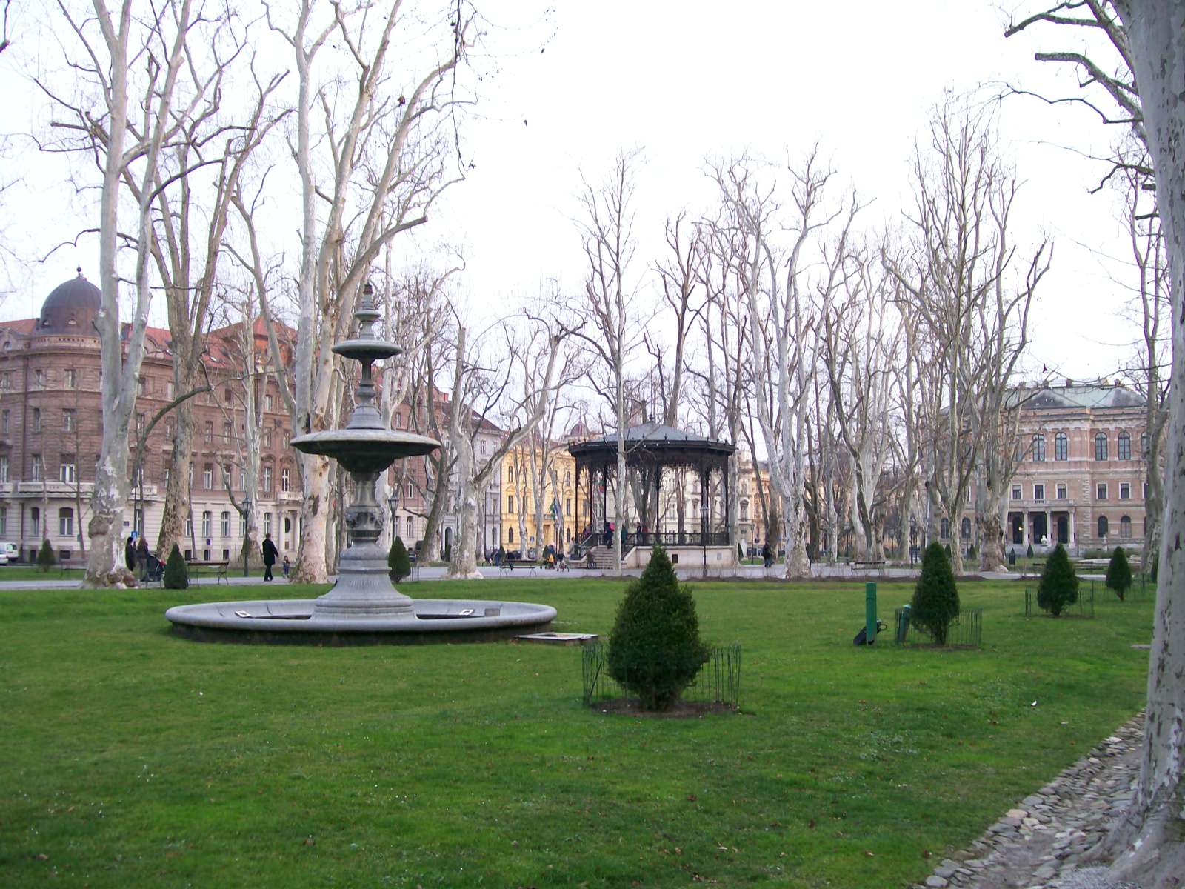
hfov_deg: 51.4
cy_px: 444
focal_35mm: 36
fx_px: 1232
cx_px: 592
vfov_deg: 39.7
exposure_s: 1/64.8
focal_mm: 6
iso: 80
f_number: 2.7
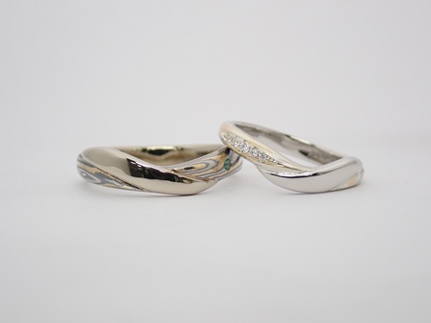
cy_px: 162
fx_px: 958
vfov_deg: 19.1
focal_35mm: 77
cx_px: 216
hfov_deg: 25.3
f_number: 4.1
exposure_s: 1/125
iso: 200
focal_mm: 13.65
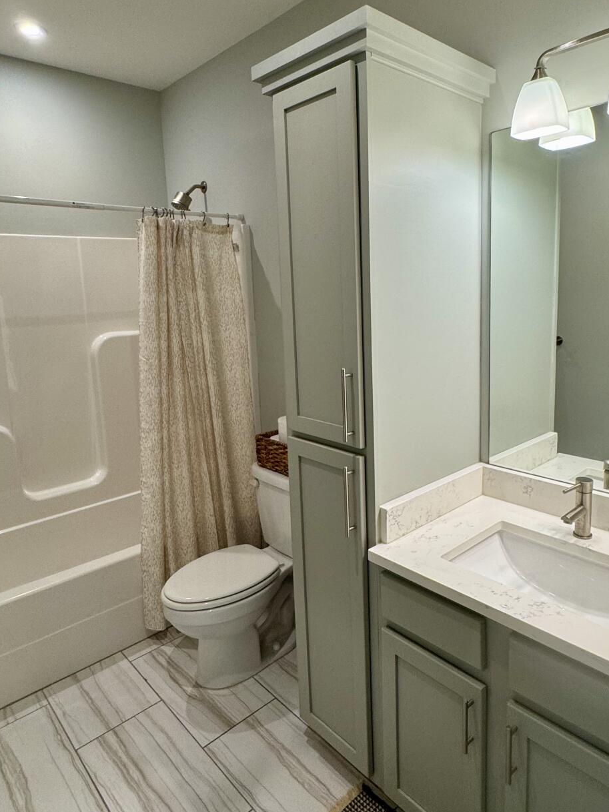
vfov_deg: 73.7
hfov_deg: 58.7
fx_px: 539
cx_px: 345
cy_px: 362
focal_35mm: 23
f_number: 2.2
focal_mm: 2.22
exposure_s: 1/120
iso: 125
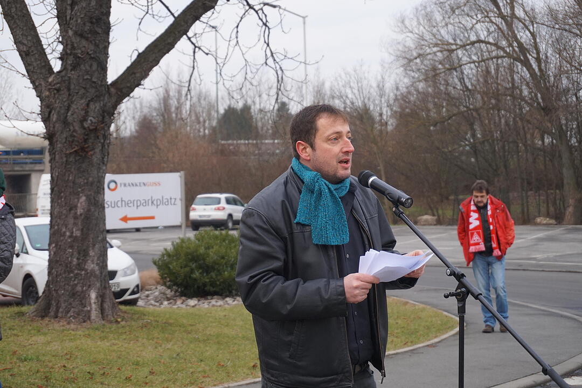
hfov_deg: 27.0
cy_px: 194
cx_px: 291
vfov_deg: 18.2
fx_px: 1212
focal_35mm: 75
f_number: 5.6
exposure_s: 1/160
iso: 400
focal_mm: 50
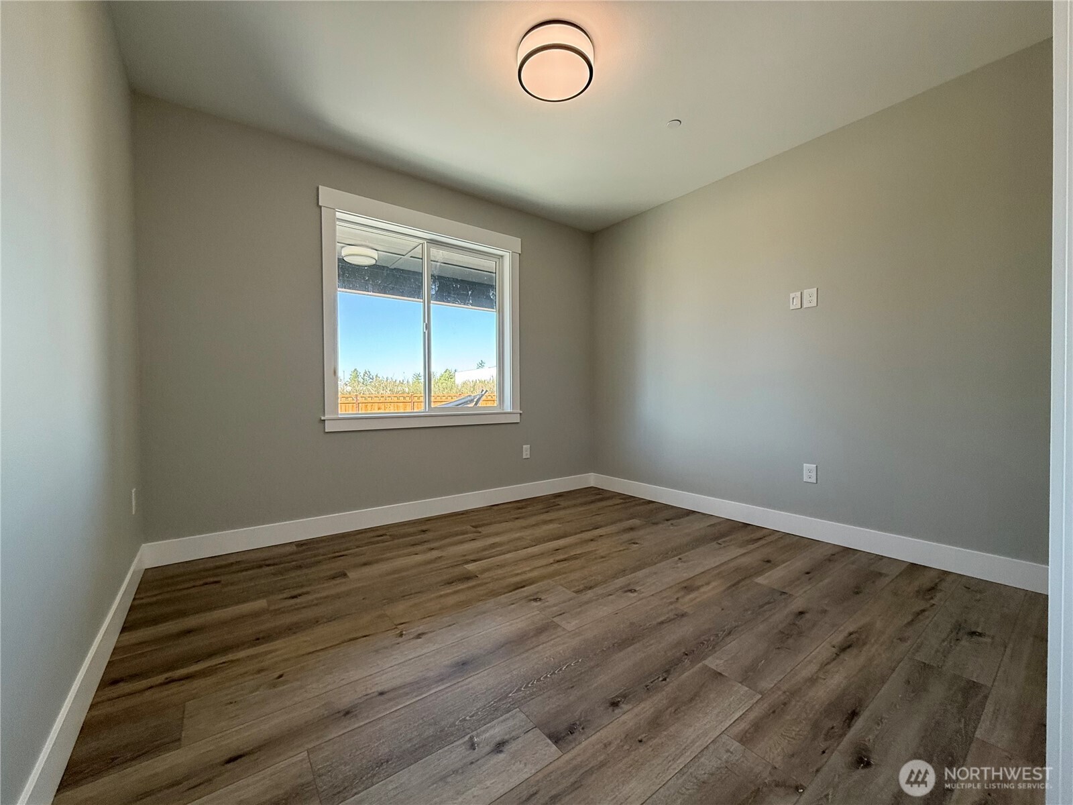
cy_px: 402
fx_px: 434
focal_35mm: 14
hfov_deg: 102.1
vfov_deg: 85.7
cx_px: 536
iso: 125
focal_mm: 2.22
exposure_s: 1/120
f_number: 2.2
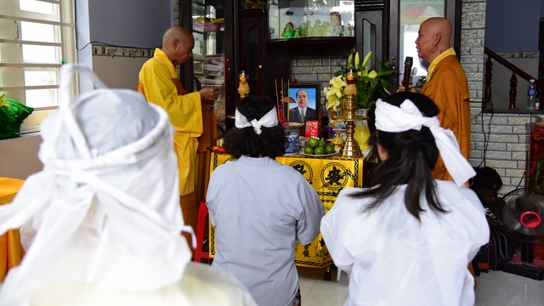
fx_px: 476
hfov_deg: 59.5
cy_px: 122
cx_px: 270
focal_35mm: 33
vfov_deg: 35.5
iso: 640
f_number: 4
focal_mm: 31
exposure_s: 1/160
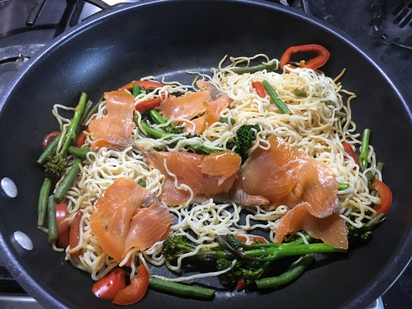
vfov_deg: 48.2
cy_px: 154
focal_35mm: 29
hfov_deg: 61.7
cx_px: 206
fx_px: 345
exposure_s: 1/33
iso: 200
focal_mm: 4.15
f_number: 2.2
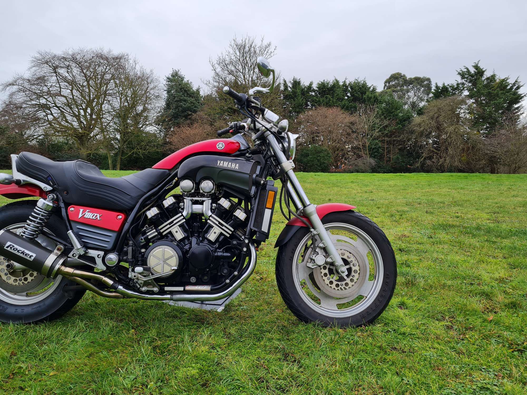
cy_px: 198
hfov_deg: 67.3
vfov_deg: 53.1
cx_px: 264
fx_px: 396
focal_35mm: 26
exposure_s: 1/290
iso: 50
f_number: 1.8
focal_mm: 5.4
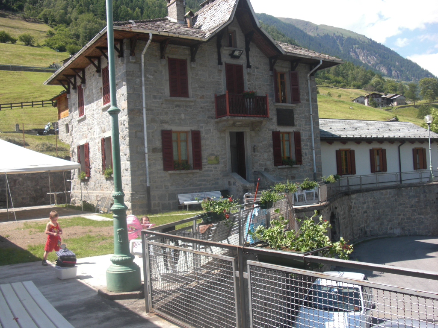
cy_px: 164
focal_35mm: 36
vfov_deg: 39.7
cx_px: 219
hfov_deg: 51.4
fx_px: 456
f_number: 2.8
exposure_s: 1/640
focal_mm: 6.3
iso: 50
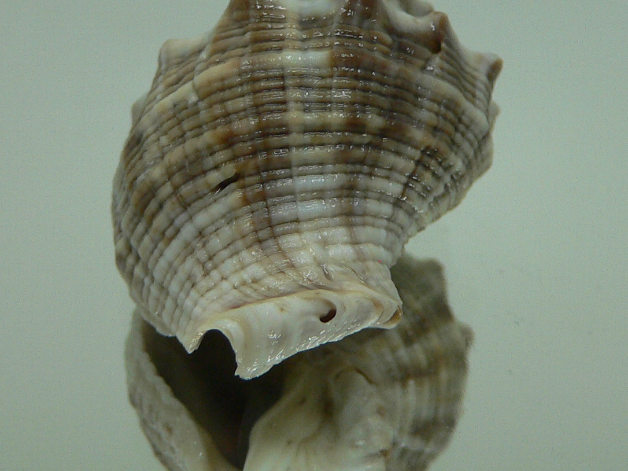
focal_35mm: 65
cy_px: 175
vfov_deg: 22.5
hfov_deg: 29.8
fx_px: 1179
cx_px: 314
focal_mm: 4.6
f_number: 2.8
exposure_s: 1/60
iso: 100
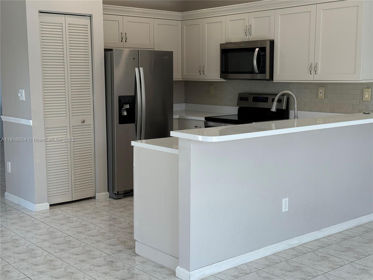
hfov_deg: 39.7
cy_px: 140
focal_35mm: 48
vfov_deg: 30.3
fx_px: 517
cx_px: 186
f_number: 1.78
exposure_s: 1/409
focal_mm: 6.76
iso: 80
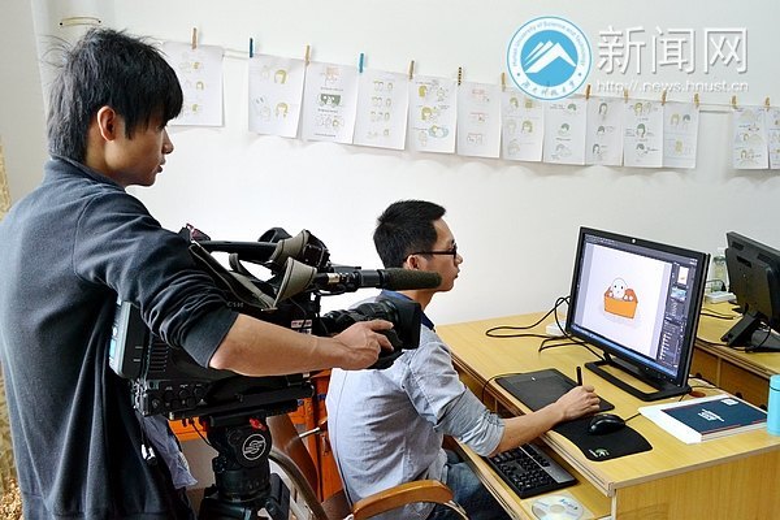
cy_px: 260
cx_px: 390
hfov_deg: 61.9
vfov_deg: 43.6
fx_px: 650
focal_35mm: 30
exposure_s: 1/80
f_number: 6.3
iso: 1600
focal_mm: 20
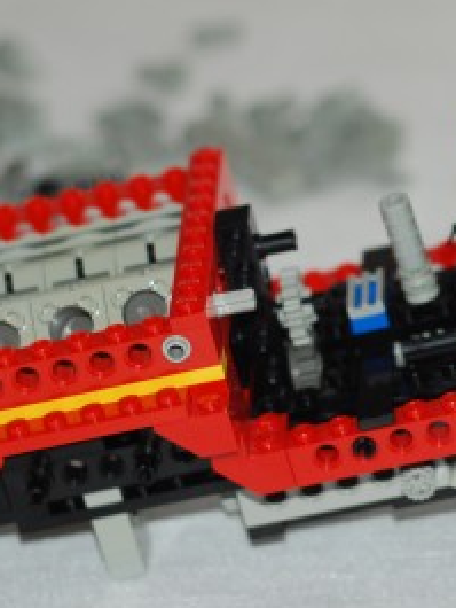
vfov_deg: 11.4
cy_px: 262
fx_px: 3054
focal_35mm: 174
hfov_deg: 8.5
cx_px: 474
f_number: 2.8
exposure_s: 1/60
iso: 200
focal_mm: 50
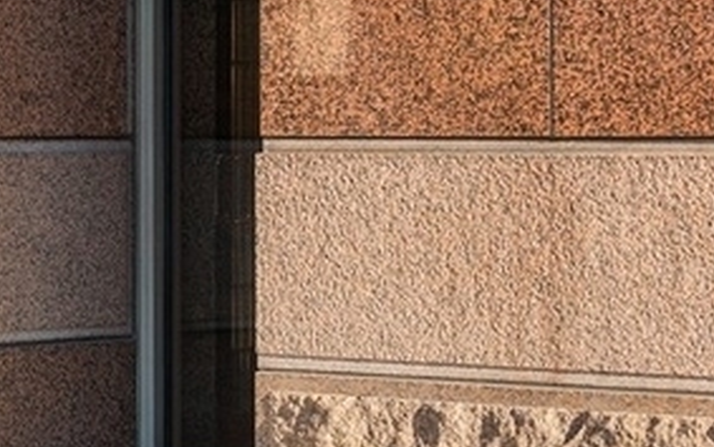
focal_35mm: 181
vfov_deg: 7.2
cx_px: -445
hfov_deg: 11.0
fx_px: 3523
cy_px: 96
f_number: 7.1
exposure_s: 1/100
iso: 320
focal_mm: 31
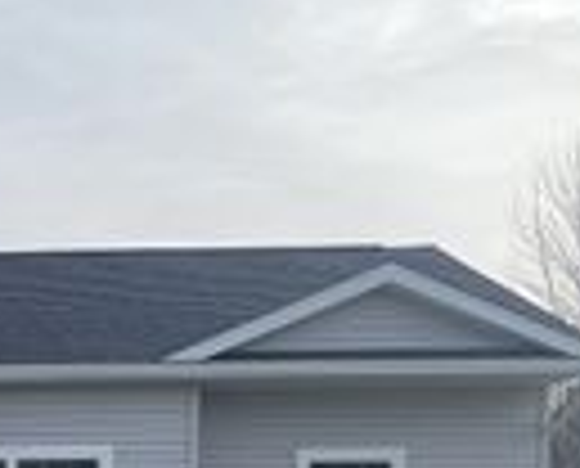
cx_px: -315
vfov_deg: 14.5
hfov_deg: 17.4
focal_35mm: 98
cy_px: 745
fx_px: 1687
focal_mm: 4.2
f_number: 1.6
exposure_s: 1/3040
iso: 32
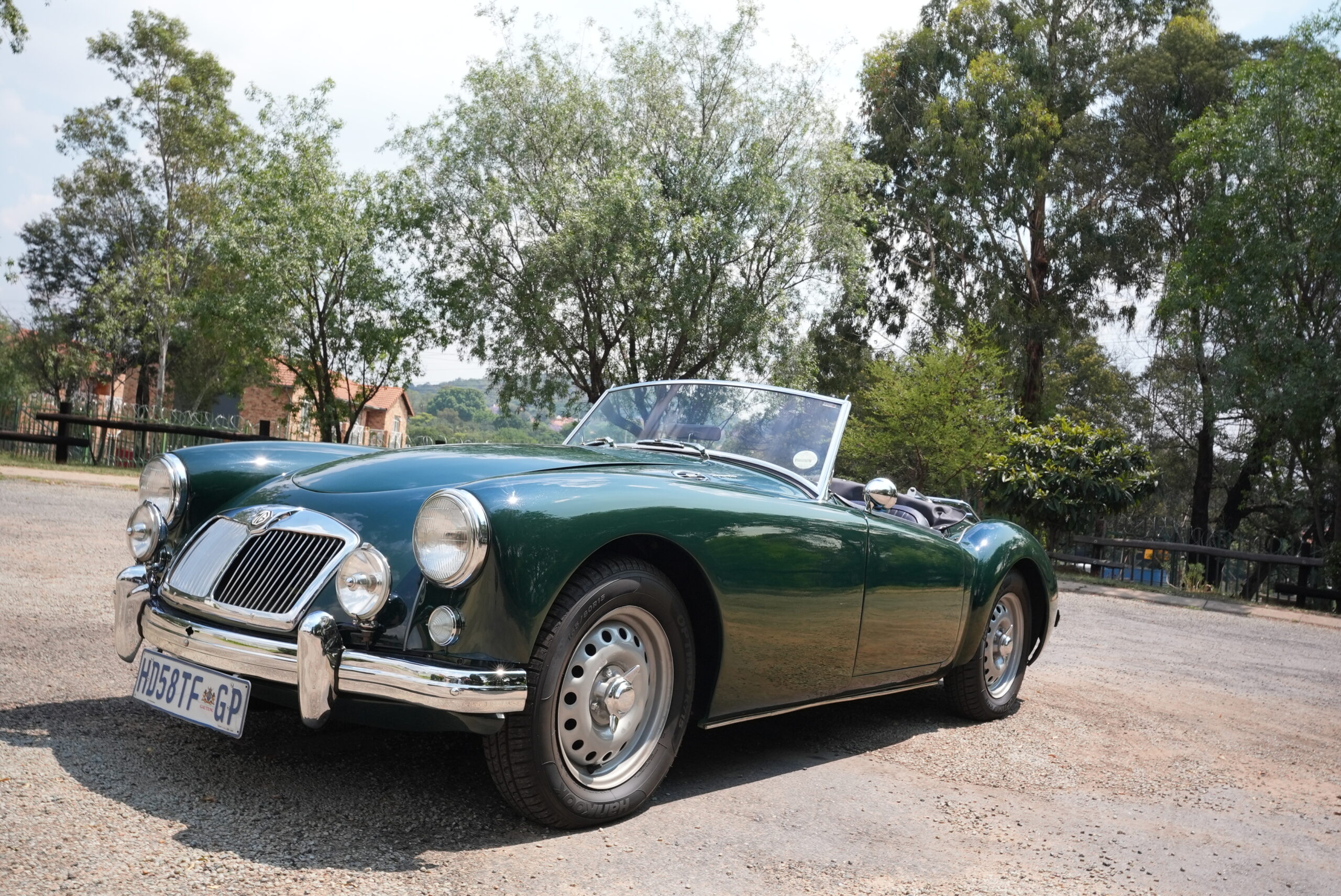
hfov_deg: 61.1
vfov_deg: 43.0
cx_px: 670
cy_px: 448
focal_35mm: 30
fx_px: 1137
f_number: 11
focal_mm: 30.5
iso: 800
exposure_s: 1/15
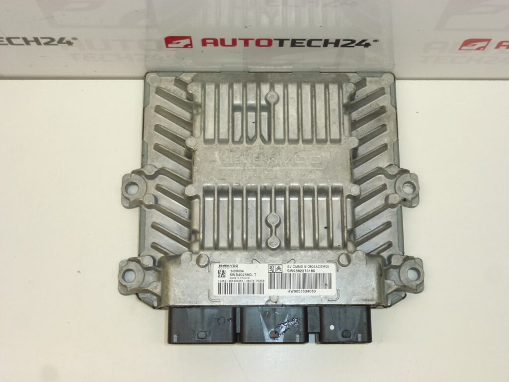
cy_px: 191
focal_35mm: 49
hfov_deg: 38.9
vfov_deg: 29.7
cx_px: 254
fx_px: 721
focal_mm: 8.7
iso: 400
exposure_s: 1/200
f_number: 4.1
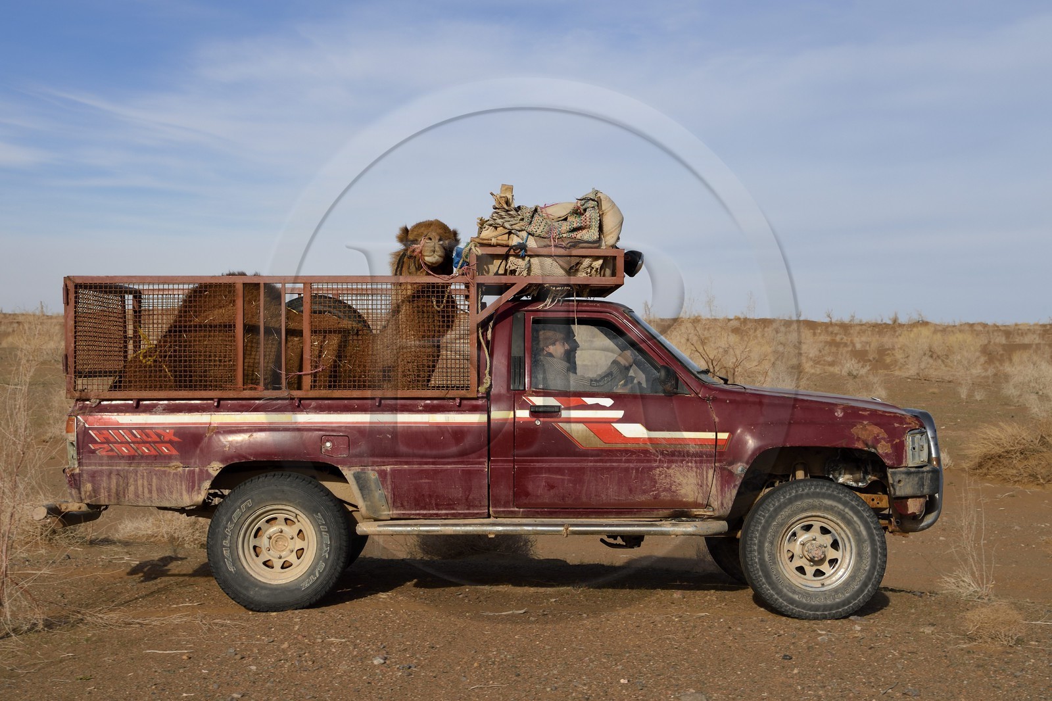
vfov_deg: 27.0
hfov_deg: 39.6
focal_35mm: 50
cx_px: 526
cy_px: 350
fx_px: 1461
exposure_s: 1/250
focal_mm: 50
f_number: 14
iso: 200
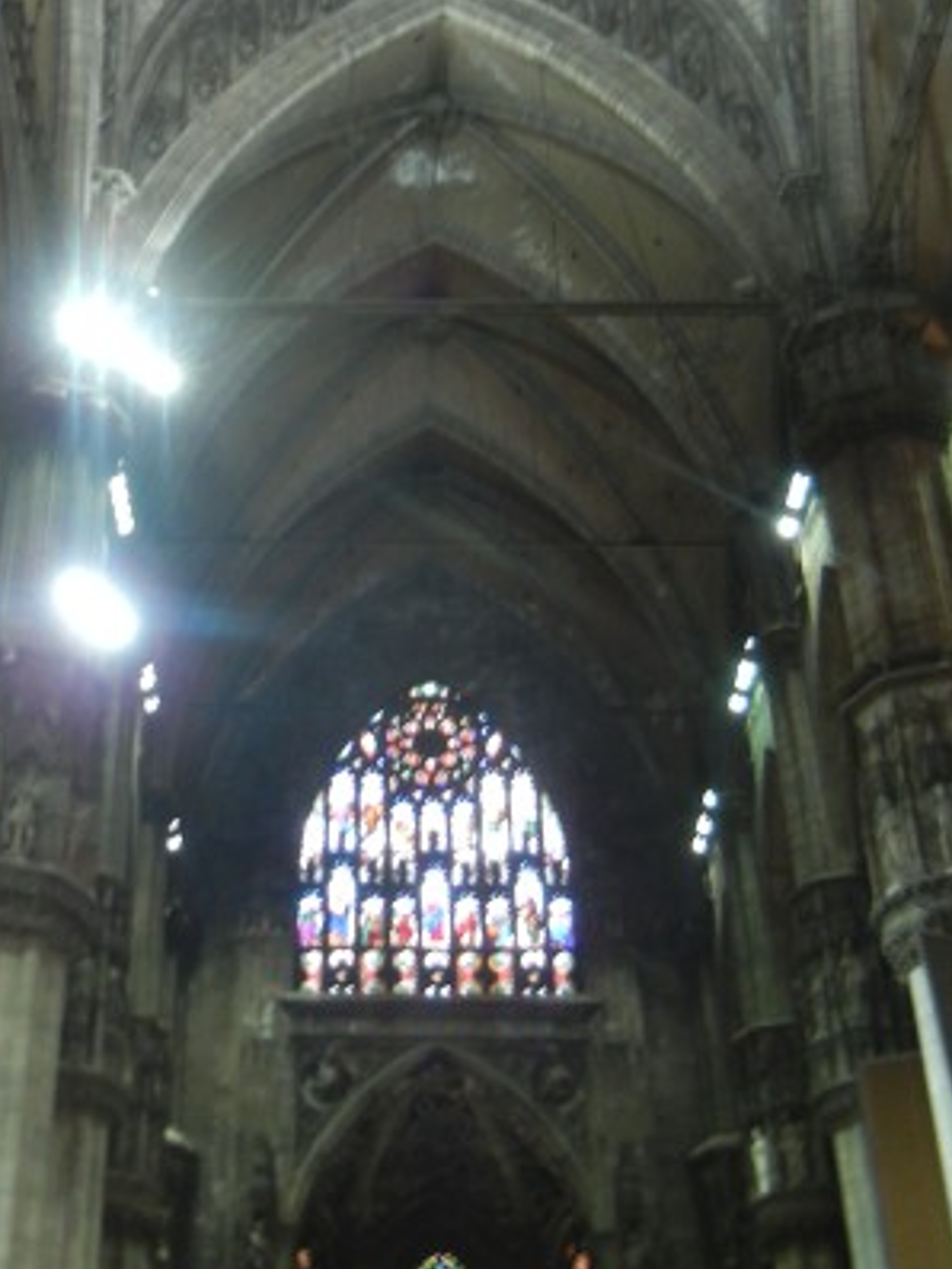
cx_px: 265
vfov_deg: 32.6
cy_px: 323
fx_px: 2126
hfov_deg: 25.0
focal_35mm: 58
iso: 200
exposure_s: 1/5.3
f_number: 3.5
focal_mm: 5.4
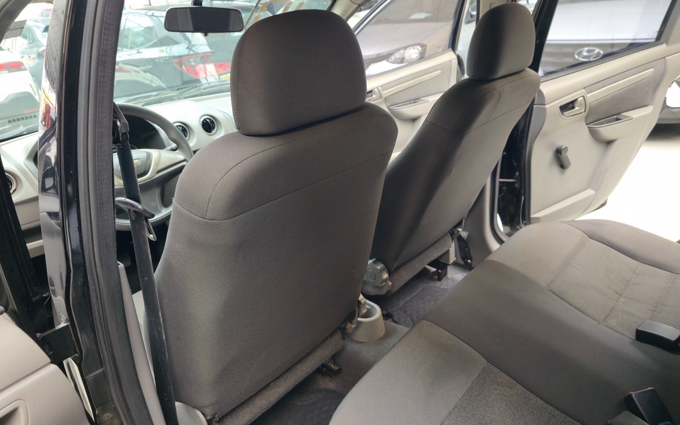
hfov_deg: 72.6
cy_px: 203
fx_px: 463
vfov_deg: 49.2
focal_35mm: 25
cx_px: 344
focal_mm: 6.3
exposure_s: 1/60
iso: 64
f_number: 1.7
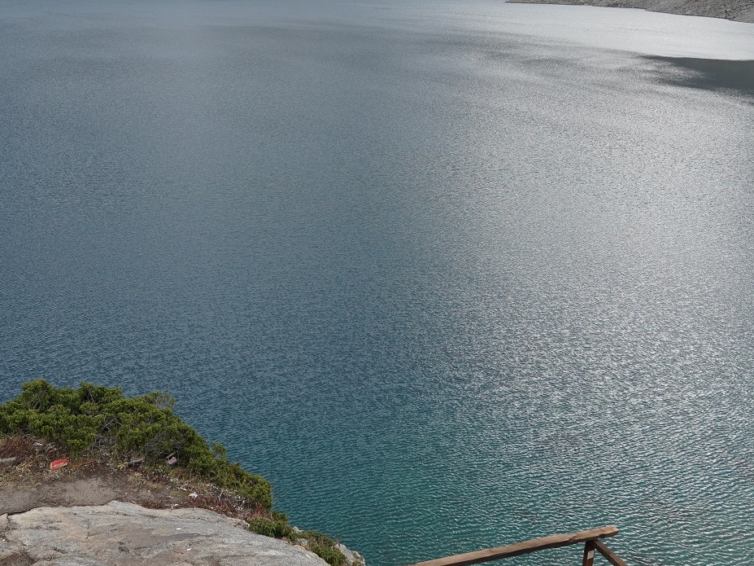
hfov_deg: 44.6
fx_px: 915
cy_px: 259
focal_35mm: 42
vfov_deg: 34.3
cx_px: 307
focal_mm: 18
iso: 400
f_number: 6.3
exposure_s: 1/400
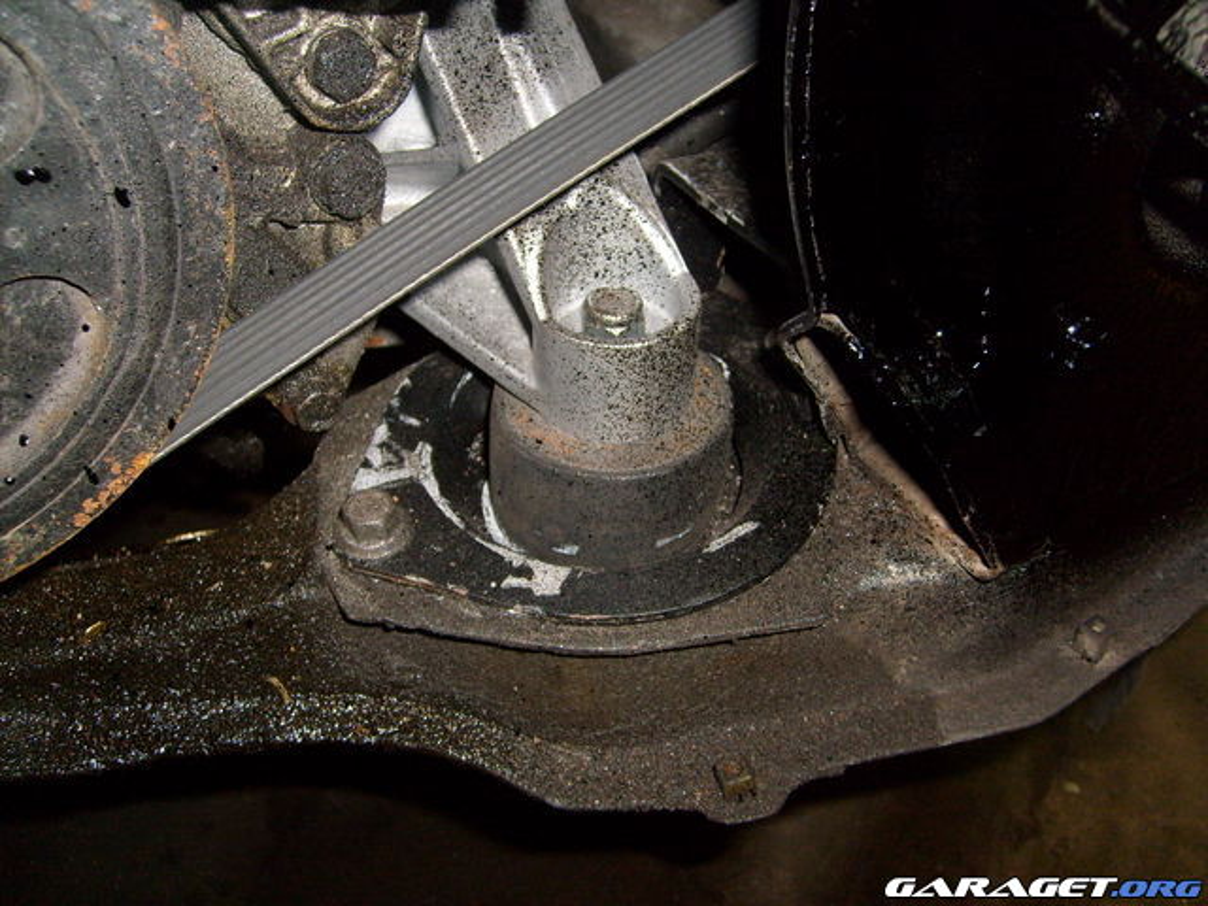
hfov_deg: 52.6
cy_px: 453
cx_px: 604
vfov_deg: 40.7
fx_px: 1221
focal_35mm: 35
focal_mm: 5.8
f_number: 2.8
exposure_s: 1/45
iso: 100
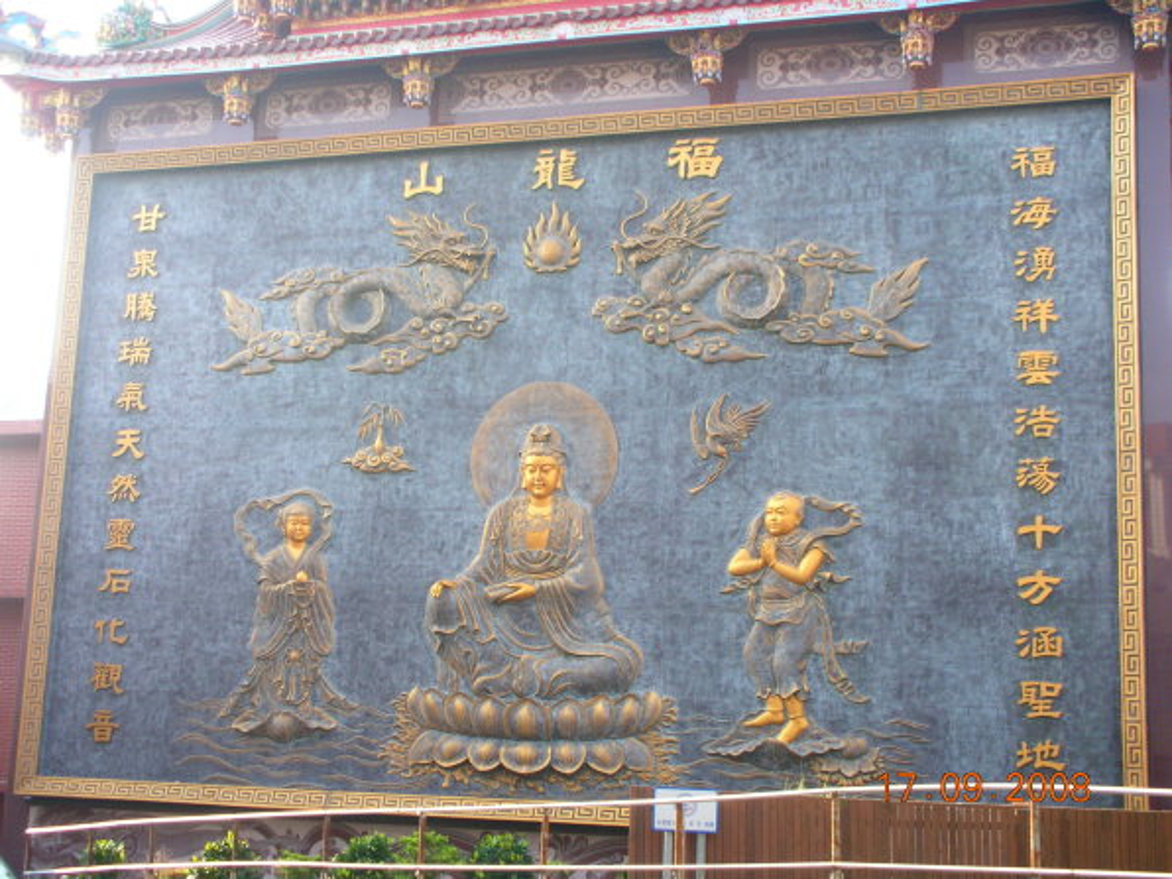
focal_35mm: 53
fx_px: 1794
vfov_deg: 27.5
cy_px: 440
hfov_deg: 36.2
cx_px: 586
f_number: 3.7
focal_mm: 8.8
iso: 100
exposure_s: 1/102
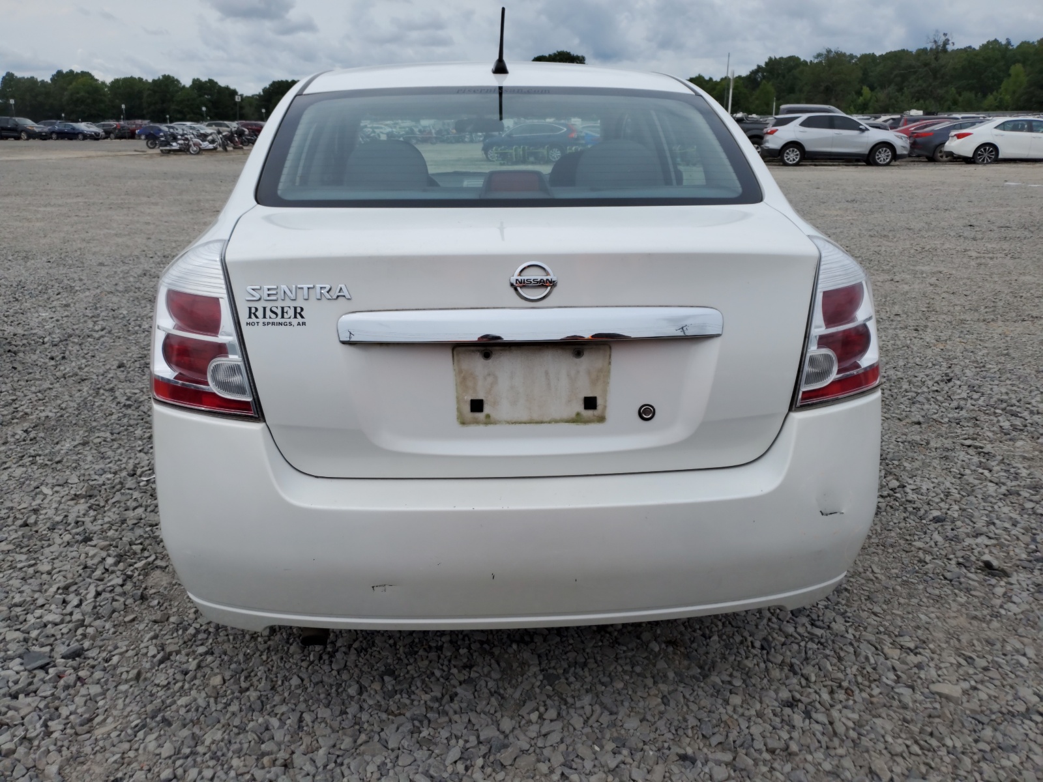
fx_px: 783
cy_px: 391
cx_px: 522
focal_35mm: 26
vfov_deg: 53.1
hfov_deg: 67.3
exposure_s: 1/5000
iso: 50
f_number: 1.5
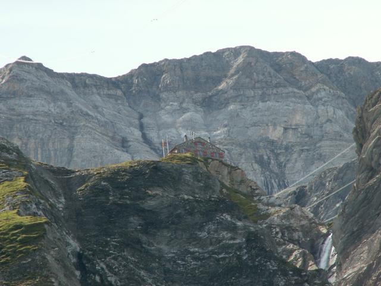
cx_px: 190
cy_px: 143
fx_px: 3093
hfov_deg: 7.0
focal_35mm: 281
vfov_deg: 5.3
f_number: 6.3
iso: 50
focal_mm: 46.11
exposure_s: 1/100
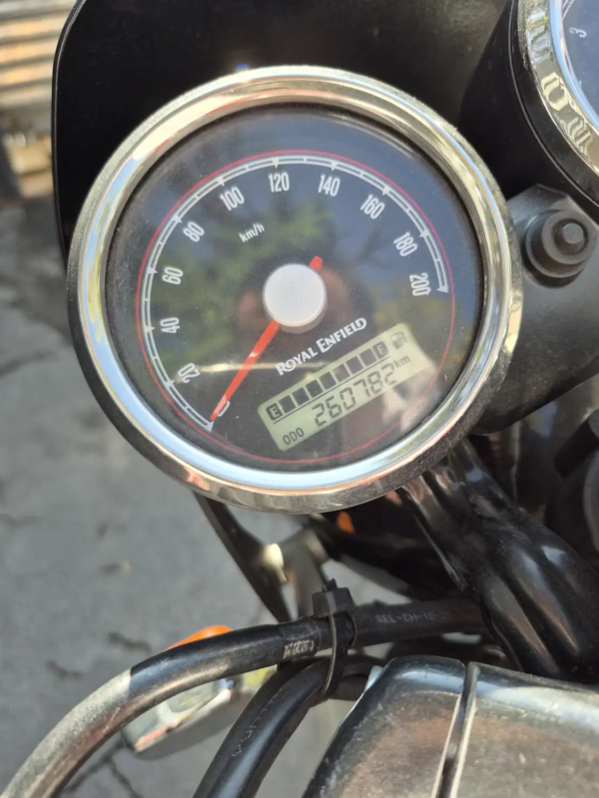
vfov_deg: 73.9
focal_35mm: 23
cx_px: 300
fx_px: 531
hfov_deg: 58.9
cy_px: 399
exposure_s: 1/186
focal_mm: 5.4
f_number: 1.8
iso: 25
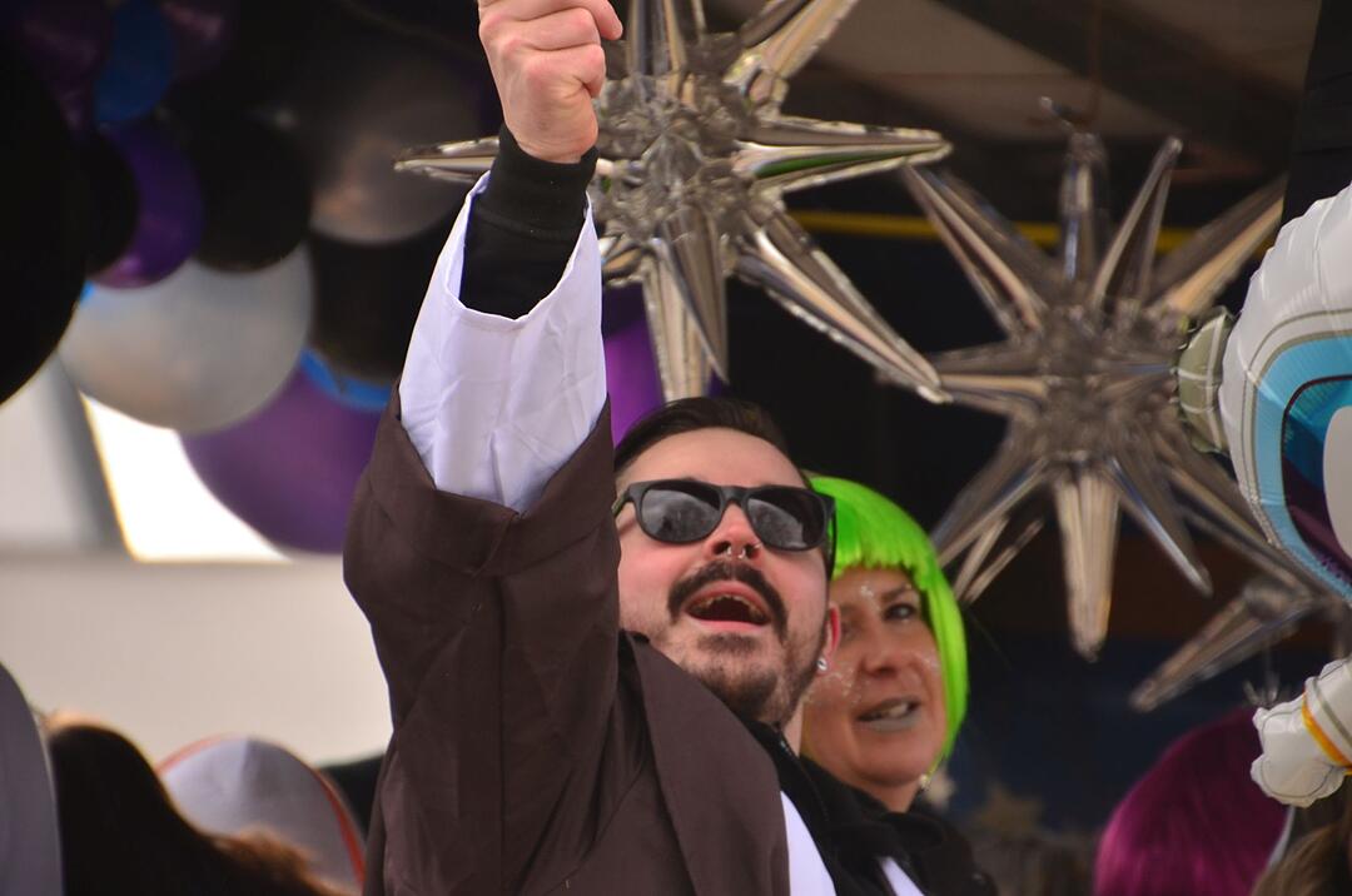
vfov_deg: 3.4
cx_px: 676
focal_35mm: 405
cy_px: 448
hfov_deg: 5.1
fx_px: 15183
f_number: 6.3
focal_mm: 270
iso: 400
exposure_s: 1/200
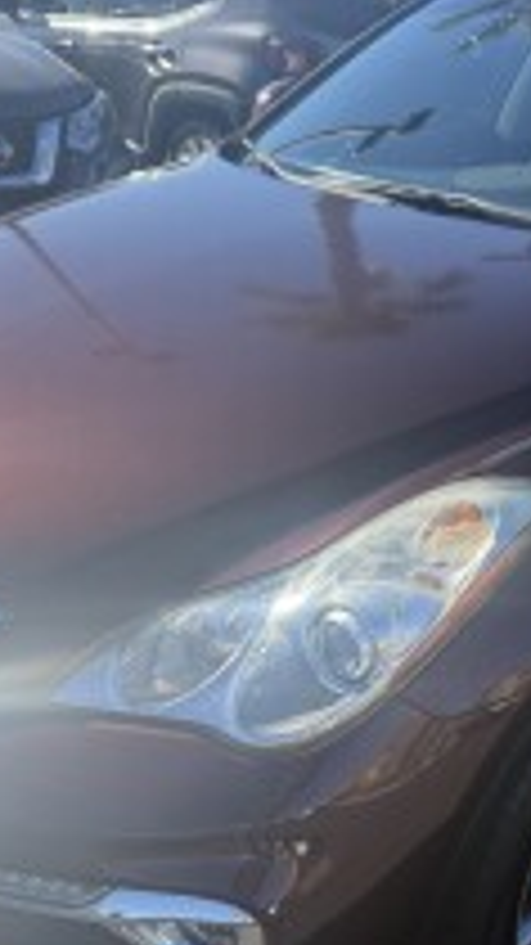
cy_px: 547
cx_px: 412
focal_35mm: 46
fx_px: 1152
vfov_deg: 44.4
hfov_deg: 25.6
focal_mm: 6.76
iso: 100
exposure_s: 1/3021
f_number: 1.78
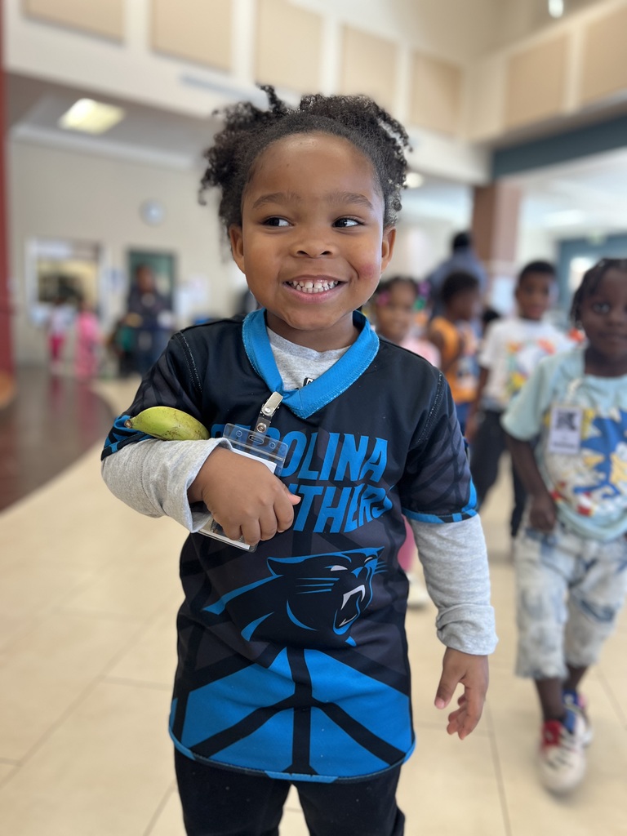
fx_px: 628
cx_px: 314
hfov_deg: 53.1
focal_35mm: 26
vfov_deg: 67.3
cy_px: 418
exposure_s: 1/60
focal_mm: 5.7
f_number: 1.5
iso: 100
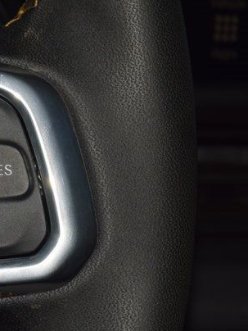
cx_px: -81
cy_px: 159
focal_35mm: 256
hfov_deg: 5.8
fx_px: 2445
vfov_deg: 7.7
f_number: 8
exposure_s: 1/125
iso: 100
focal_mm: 70
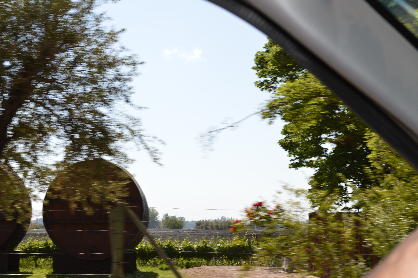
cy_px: 139
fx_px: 835
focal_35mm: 72
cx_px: 209
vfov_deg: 18.9
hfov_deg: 28.1
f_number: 8
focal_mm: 48
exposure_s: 1/200
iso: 100
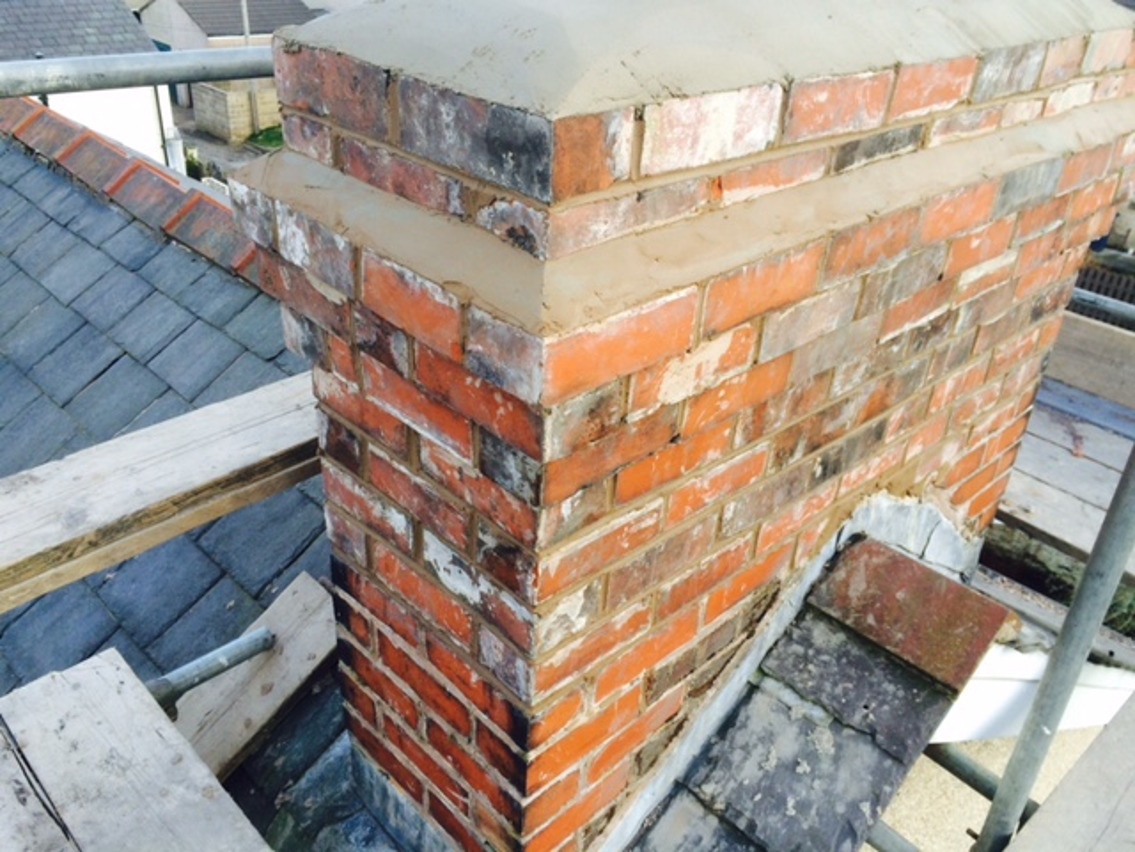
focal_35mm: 29
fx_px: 951
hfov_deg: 61.7
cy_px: 426
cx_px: 568
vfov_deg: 48.2
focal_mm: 4.15
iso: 50
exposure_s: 1/60
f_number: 2.2
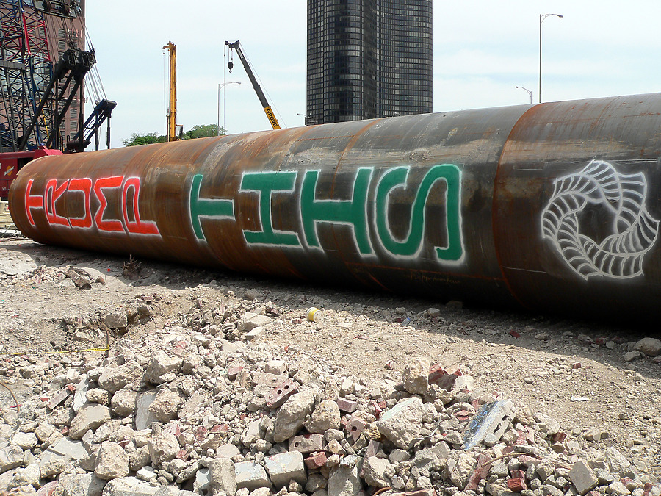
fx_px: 687
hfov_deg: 51.4
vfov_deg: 39.7
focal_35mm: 36
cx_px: 330
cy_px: 248
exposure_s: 1/800
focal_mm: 6
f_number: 4
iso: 80
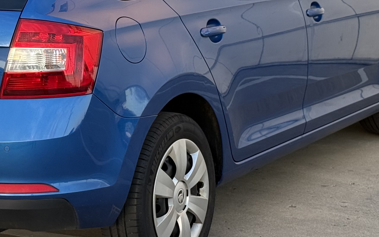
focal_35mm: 117
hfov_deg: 17.7
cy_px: 15
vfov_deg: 11.1
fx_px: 1209
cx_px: 82
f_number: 1.78
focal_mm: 6.76
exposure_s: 1/228
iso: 50
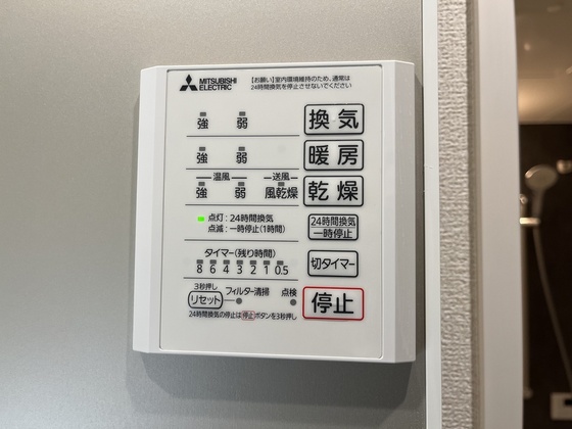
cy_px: 214
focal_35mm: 26
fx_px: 430
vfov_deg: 53.1
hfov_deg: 67.3
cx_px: 286
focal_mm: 5.1
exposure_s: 1/120
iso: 100
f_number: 1.6
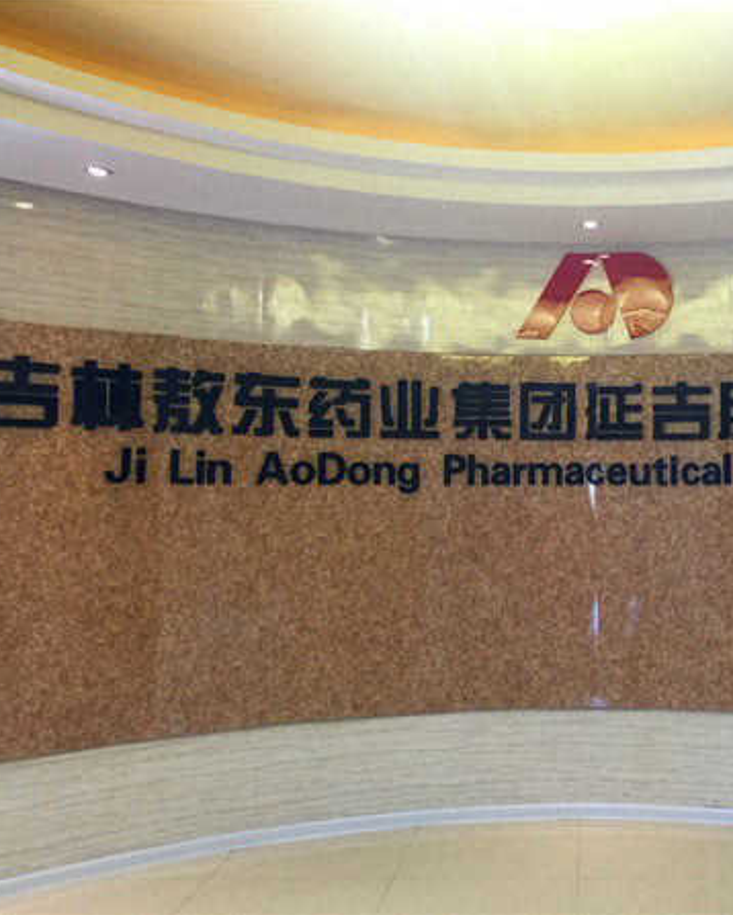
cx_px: 581
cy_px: 456
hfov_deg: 37.8
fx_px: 1030
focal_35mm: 38
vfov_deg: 47.9
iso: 80
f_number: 2.2
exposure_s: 1/33
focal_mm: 4.15
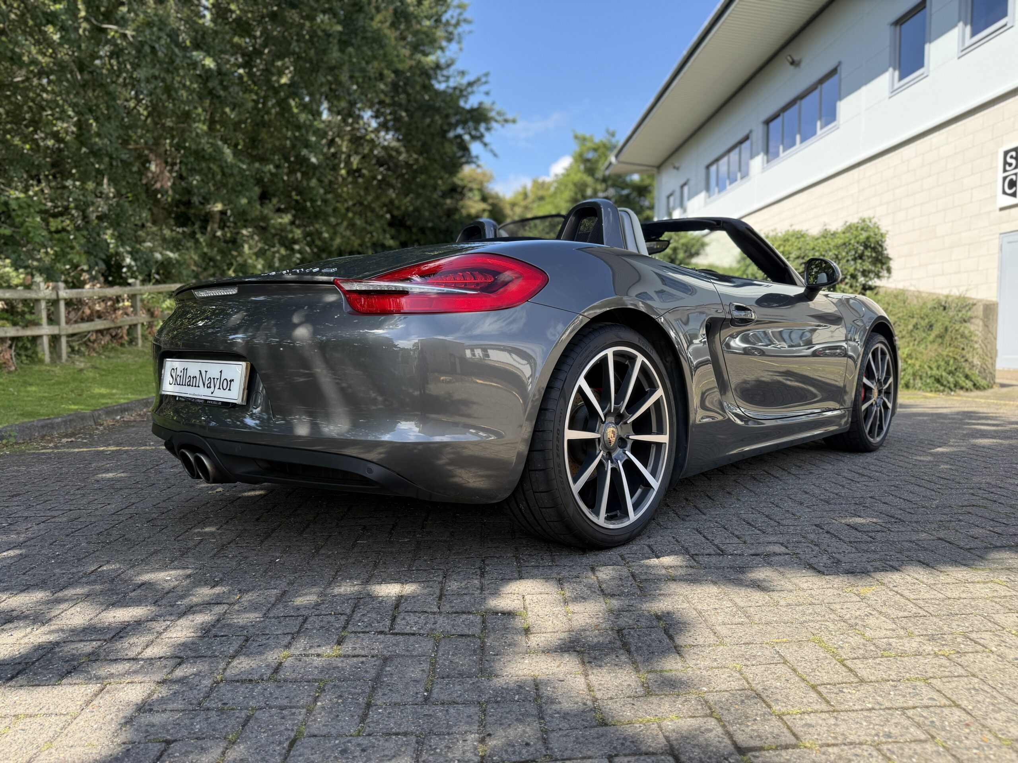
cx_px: 509
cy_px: 382
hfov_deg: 71.6
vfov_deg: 56.8
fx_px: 706
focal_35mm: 24
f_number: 1.78
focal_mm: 6.76
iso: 100
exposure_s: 1/1211
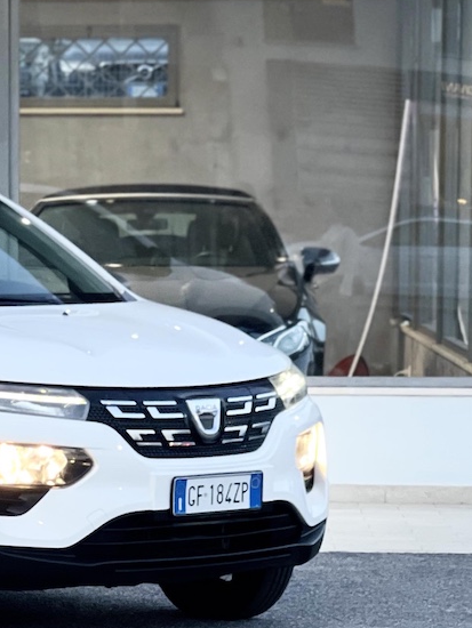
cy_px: 384
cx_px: -117
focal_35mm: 145
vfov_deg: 13.6
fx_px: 2634
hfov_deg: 10.1
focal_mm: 7.5
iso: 250
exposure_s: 1/62
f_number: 2.2
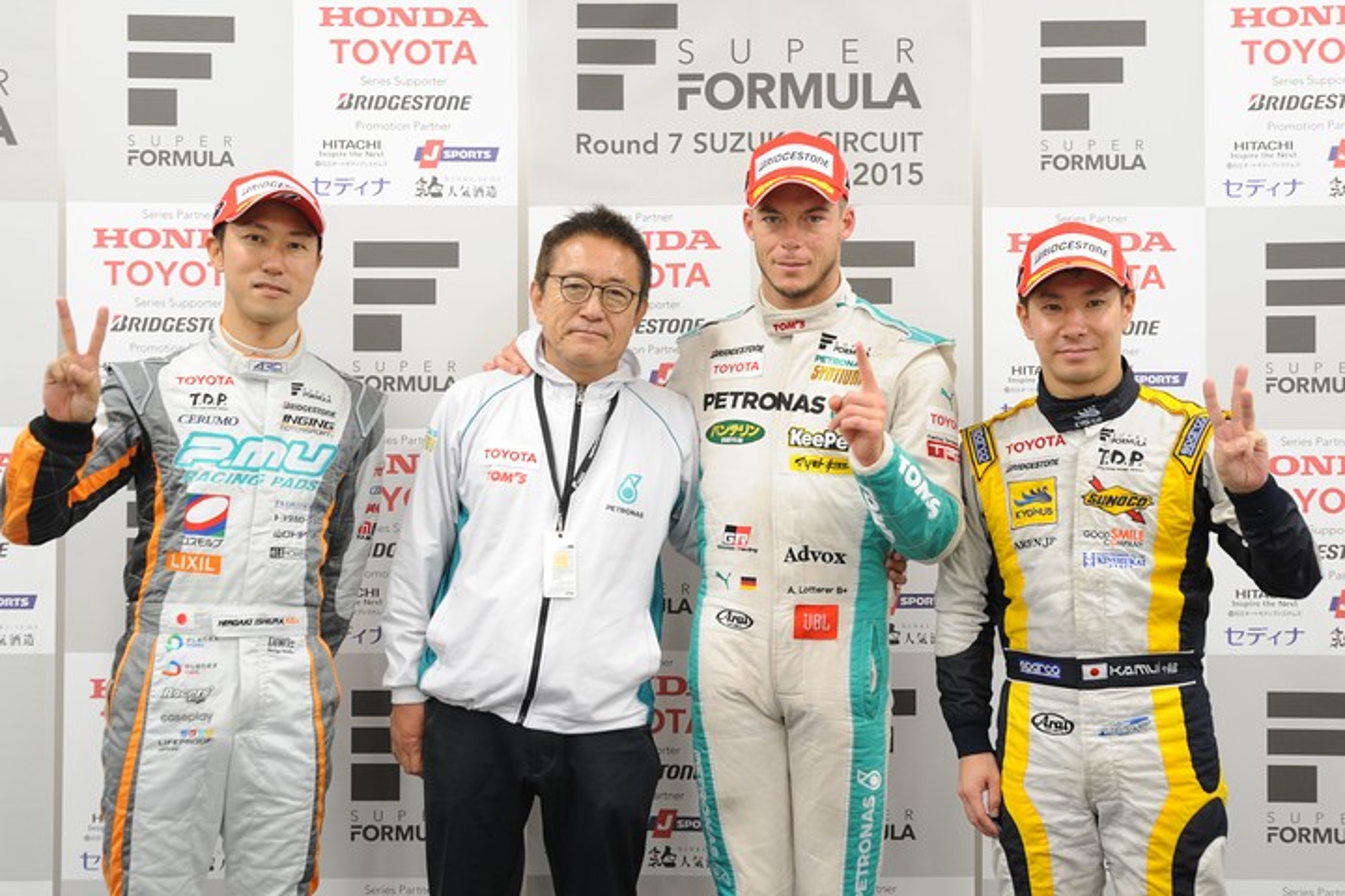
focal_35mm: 40
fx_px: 1494
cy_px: 448
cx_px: 672
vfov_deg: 33.4
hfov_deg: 48.5
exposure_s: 1/60
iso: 1600
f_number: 5.6
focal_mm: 40
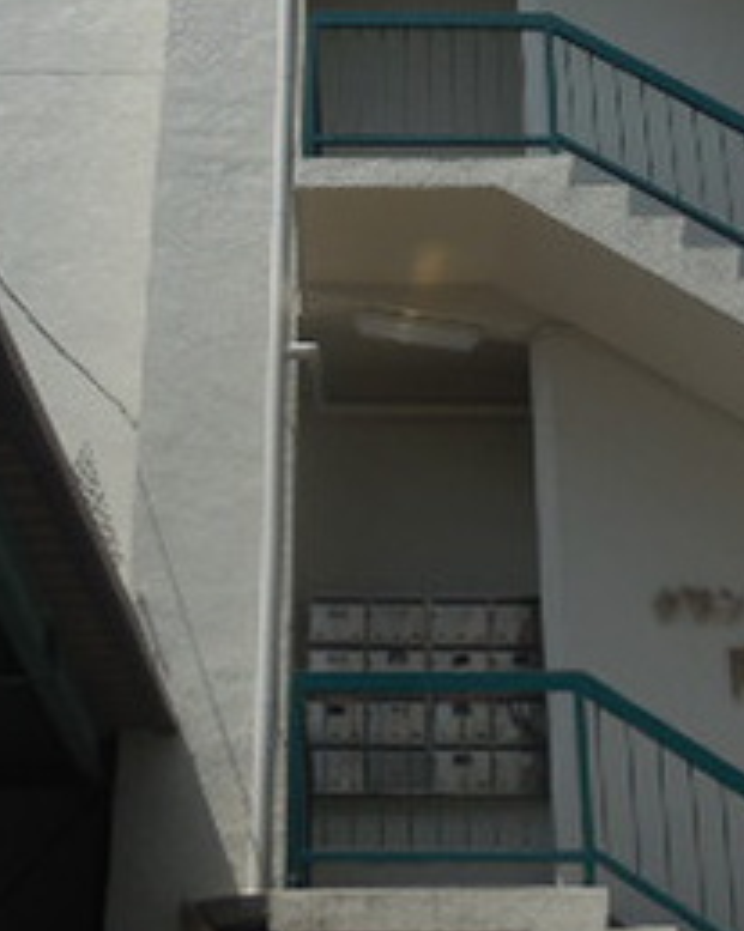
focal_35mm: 66
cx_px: 385
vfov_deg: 27.7
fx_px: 1818
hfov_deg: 23.1
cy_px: 99
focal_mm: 4.5
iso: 125
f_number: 6.2
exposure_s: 1/800
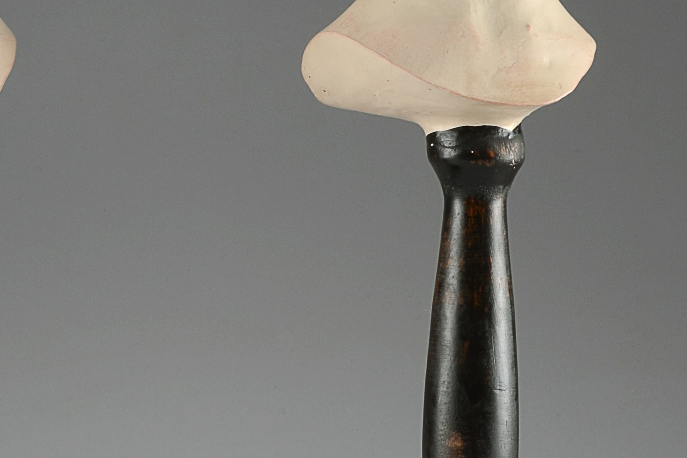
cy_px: 132
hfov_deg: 14.2
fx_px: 2748
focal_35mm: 144
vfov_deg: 9.5
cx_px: 181
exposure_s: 1/80
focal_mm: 32
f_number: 13
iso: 100
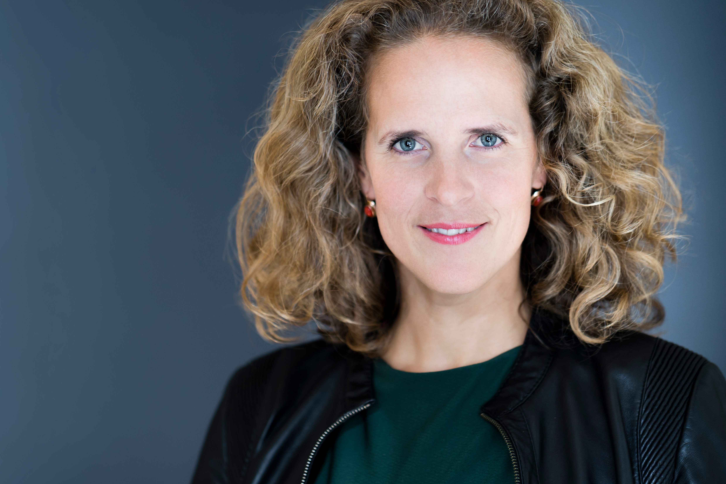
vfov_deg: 13.3
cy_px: 251
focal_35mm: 103
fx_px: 2077
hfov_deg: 19.8
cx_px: 320
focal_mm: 85
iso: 320
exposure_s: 1/160
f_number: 1.8
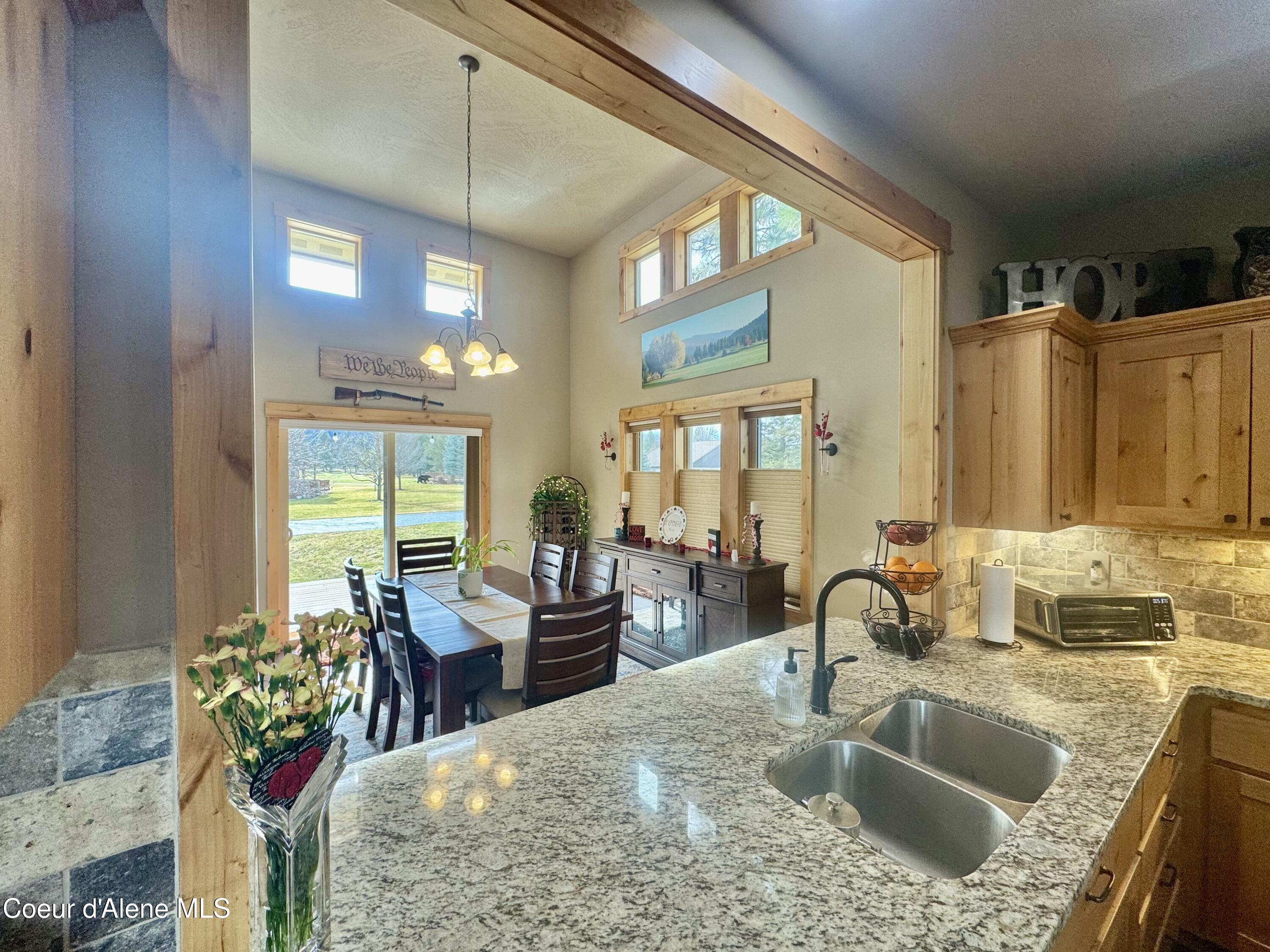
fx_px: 514
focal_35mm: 14
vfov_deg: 85.7
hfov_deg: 102.1
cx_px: 635
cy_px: 476
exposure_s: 1/120
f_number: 2.2
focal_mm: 2.22
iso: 100
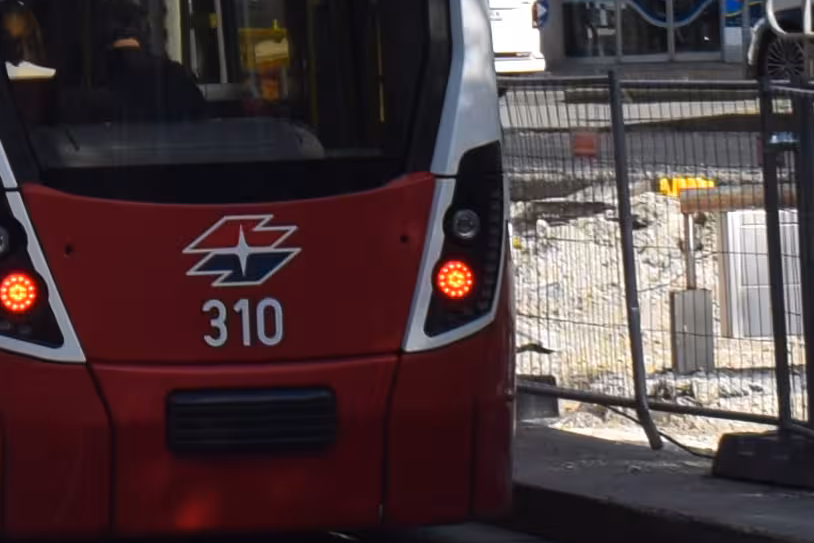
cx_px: -952
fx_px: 7749
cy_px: -389
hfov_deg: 5.8
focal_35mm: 343
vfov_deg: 4.0
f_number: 10
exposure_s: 1/400
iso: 200
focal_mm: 31
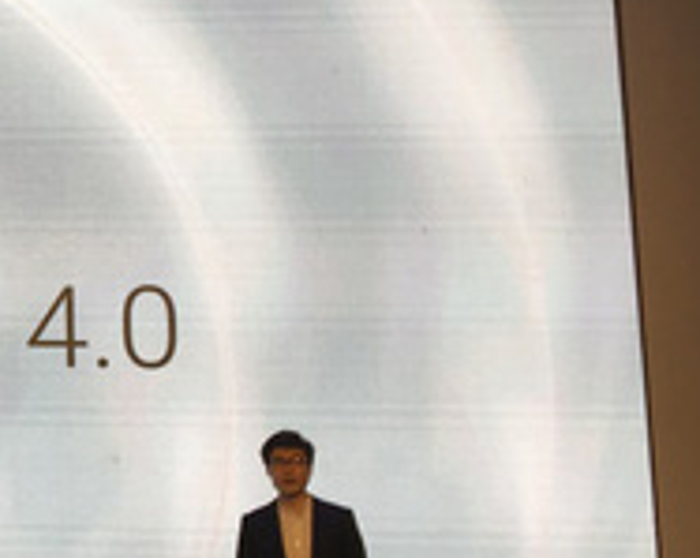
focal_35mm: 97
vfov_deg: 15.8
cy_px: 266
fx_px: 2006
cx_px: -307
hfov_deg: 18.0
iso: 25
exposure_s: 1/50
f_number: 2.2
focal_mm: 4.15
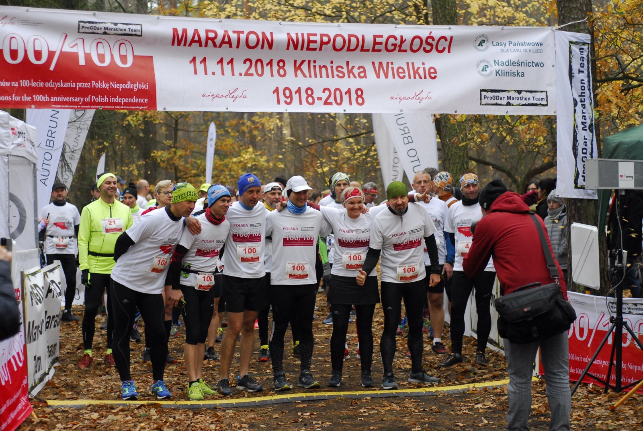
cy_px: 216
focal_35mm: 75
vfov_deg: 18.2
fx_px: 1341
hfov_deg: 27.0
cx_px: 322
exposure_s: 1/200
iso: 640
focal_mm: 50
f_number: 2.5
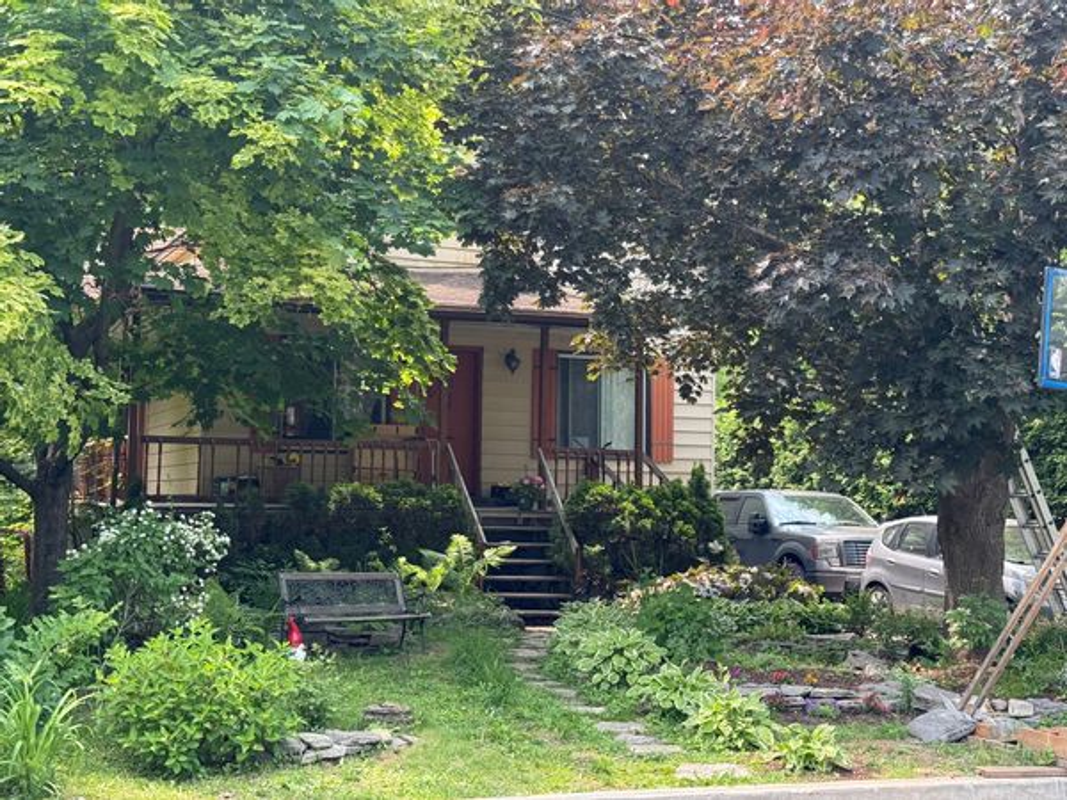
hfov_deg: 39.7
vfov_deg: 30.3
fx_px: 1480
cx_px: 534
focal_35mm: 48
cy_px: 400
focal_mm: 6.76
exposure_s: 1/415
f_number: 1.78
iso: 64
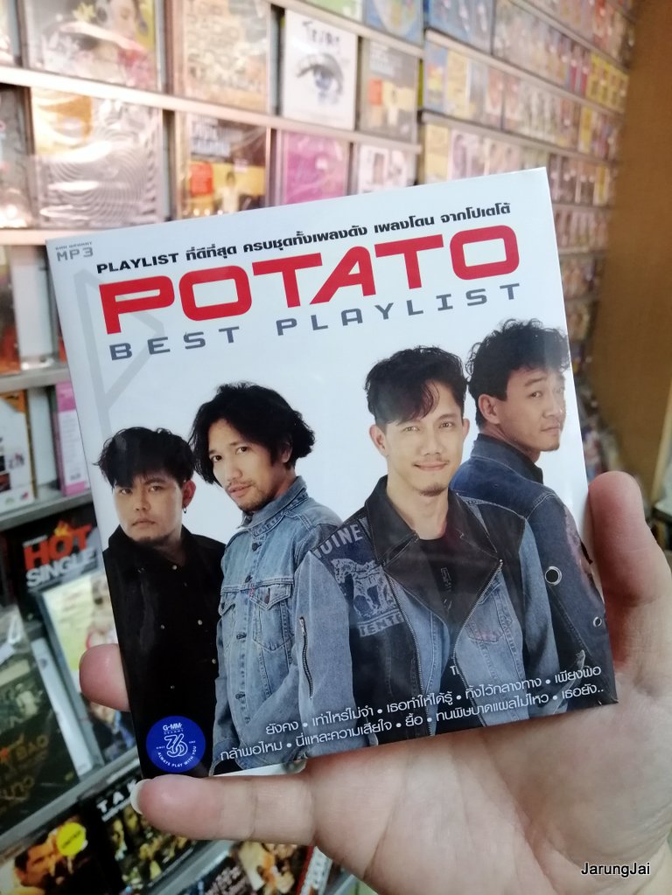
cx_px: 336
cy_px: 448
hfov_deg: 53.1
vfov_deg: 67.3
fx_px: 673
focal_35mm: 26
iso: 400
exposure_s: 1/25
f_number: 2.2
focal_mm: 3.81
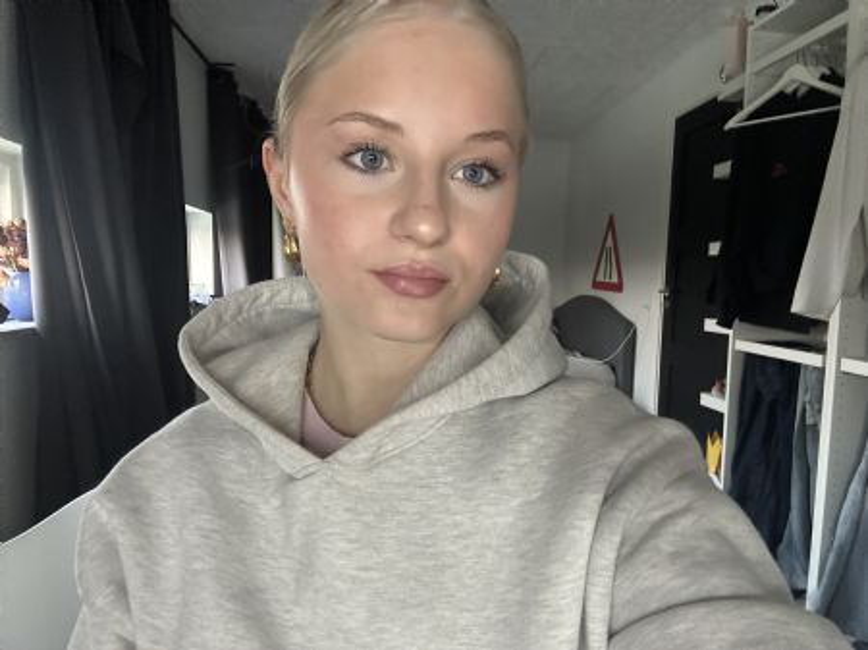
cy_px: 325
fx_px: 576
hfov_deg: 74.0
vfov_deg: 58.8
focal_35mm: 23
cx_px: 434
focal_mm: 2.69
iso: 320
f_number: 1.9
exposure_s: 1/60
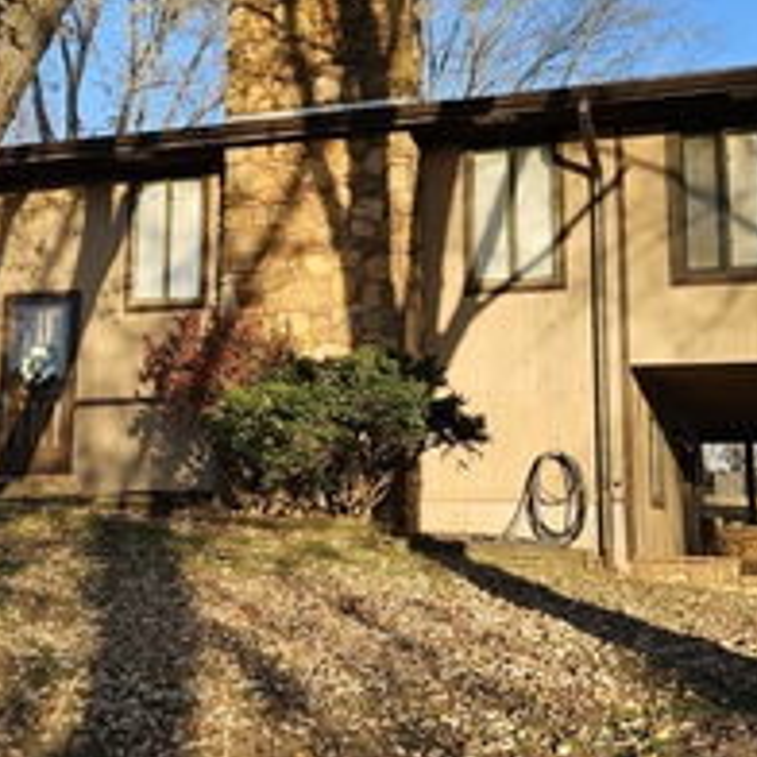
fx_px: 1311
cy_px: 266
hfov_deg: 32.1
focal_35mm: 53
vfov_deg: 32.0
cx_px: 294
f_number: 1.8
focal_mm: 5.4
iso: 40
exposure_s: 1/1139
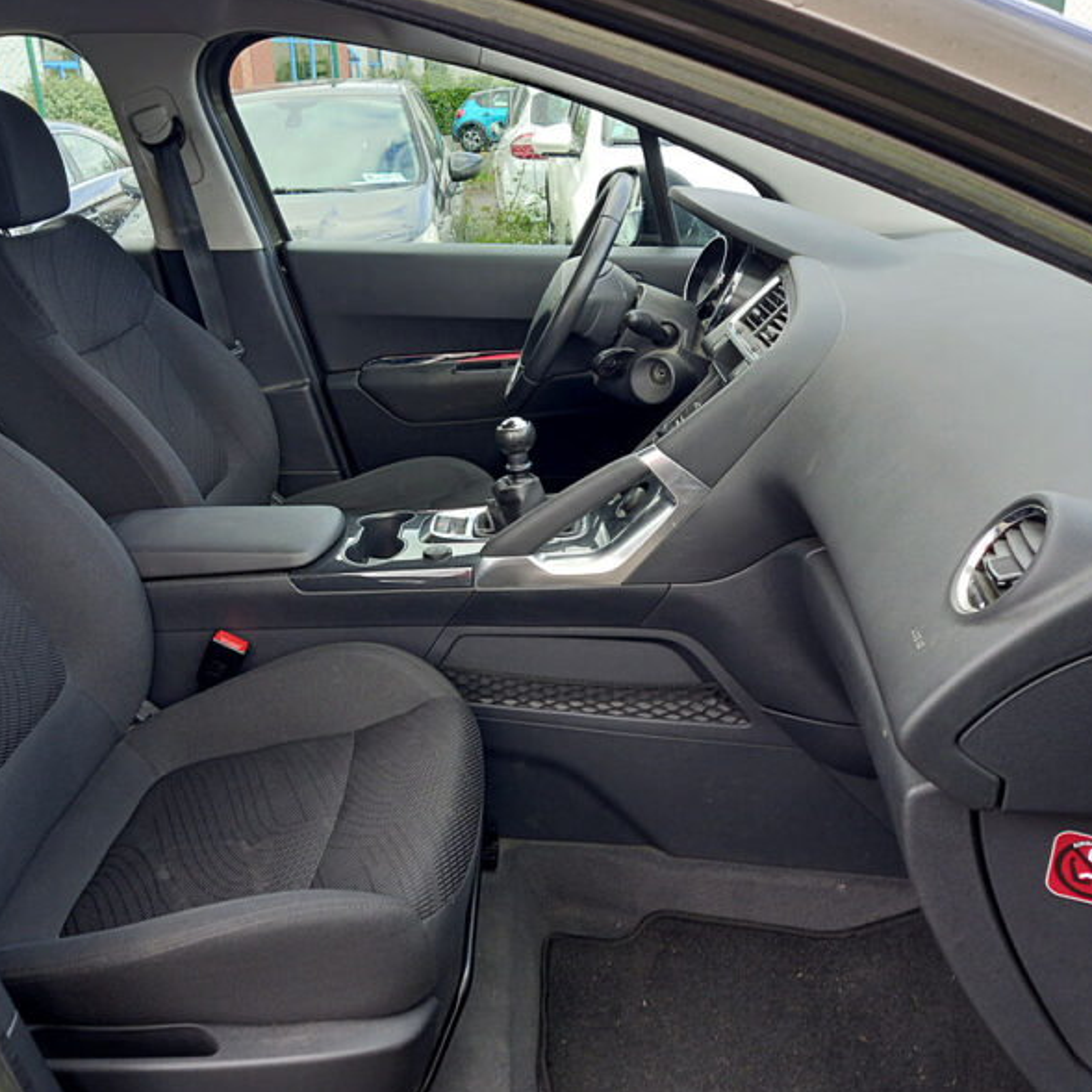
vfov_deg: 54.0
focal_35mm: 30
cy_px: 545
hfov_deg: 53.4
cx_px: 406
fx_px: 1071
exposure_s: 1/100
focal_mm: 4.6
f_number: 2
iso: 50
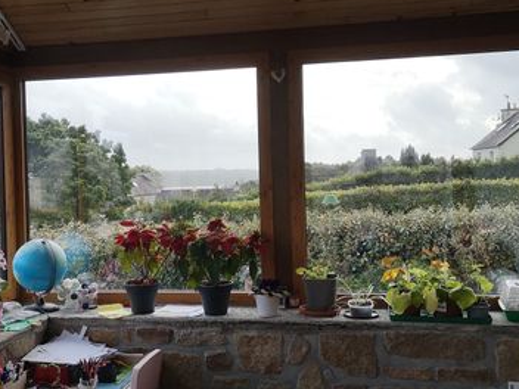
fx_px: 690
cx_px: 220
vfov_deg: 31.5
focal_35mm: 46
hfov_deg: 41.1
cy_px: 180
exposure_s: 1/465
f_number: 1.8
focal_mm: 3.95
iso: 50
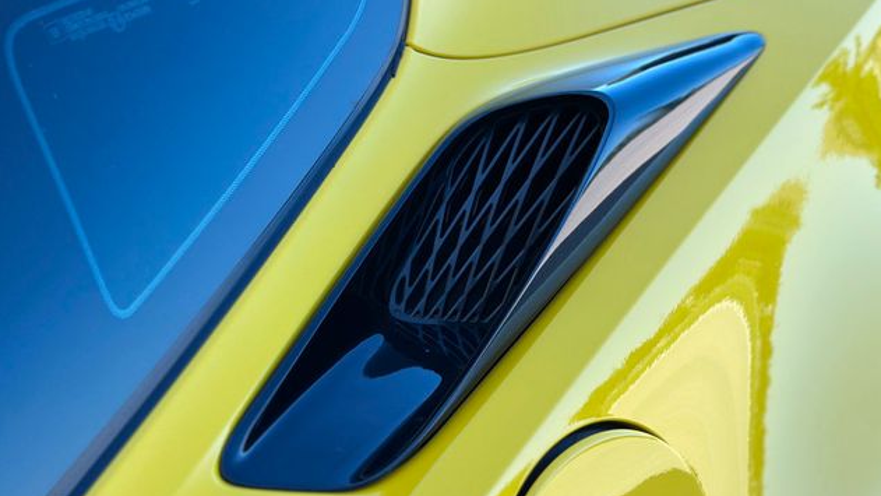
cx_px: 445
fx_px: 1238
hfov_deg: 39.2
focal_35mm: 53
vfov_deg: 22.6
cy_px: 257
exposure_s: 1/1120
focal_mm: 6.86
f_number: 1.78
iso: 80
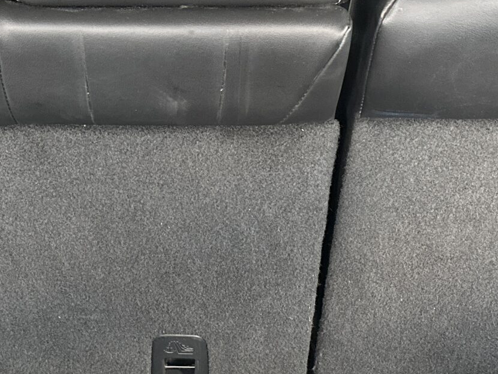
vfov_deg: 19.6
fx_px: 1065
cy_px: 321
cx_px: 154
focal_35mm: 74
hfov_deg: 26.1
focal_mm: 6.86
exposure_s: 1/60
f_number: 1.78
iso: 800
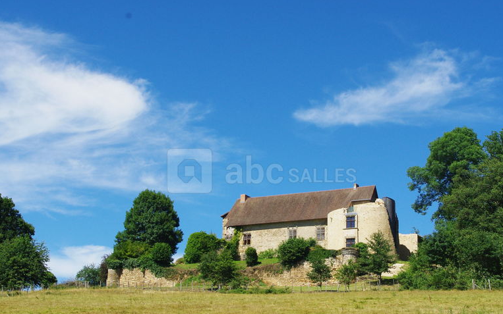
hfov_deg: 34.5
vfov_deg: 22.0
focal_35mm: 59
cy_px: 171
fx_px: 809
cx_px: 262
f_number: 9.5
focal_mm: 30.63
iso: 200
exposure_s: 1/250
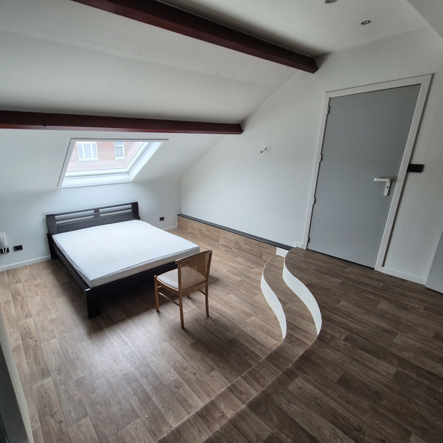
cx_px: 177
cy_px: 231
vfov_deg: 87.4
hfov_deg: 86.3
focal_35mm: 16
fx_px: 232
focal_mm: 2.2
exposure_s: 1/100
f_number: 2.2
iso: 250
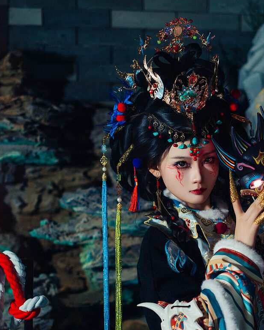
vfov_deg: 19.9
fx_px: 938
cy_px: 231
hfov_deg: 15.9
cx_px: 201
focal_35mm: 96
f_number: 2
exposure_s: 1/160
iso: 250
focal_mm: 50
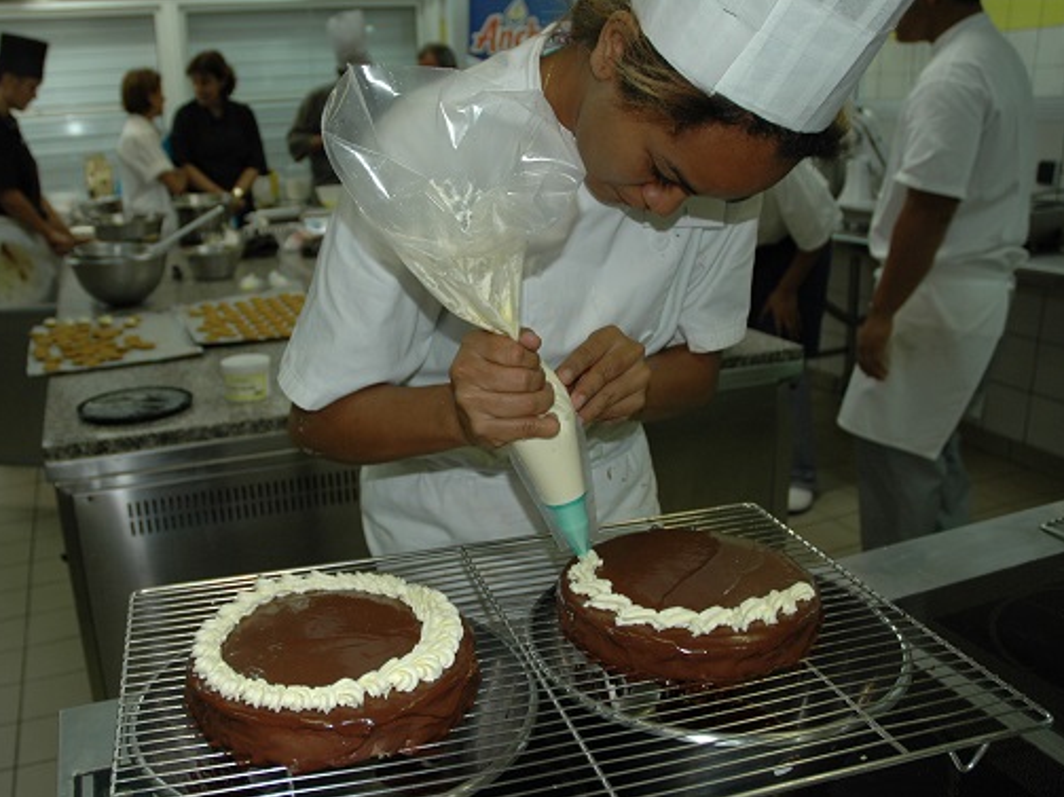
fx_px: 1014
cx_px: 427
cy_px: 413
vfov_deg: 42.9
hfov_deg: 55.0
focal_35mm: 33
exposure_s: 1/60
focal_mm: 18
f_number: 3.5
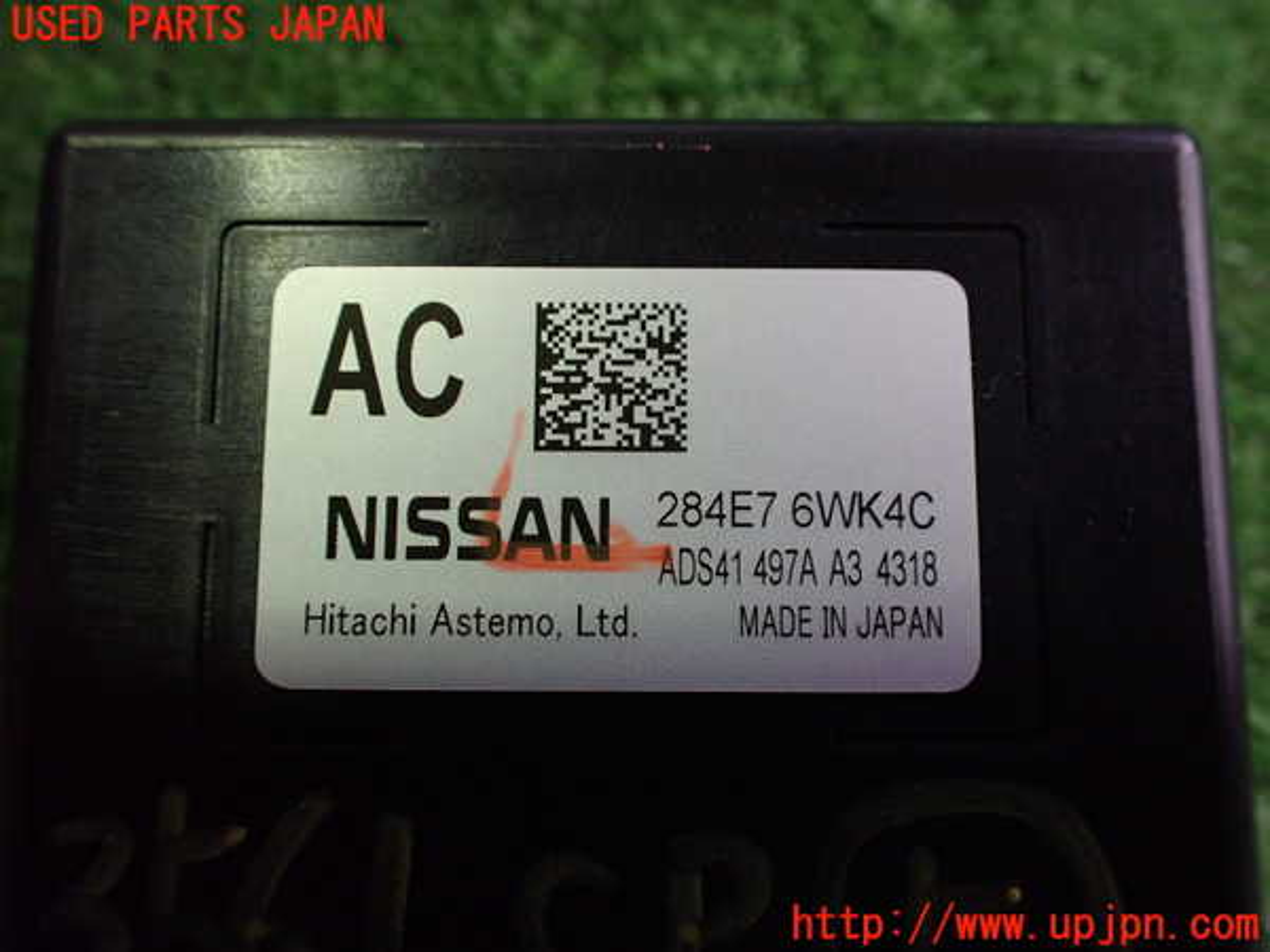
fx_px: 1101
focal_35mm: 30
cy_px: 476
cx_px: 635
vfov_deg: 46.8
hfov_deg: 60.0
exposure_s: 1/125
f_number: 2.3
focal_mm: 5.4
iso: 640
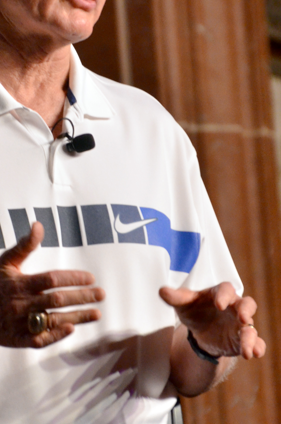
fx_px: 9773
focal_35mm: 831
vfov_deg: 2.5
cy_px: 189
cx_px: 57
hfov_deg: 1.6
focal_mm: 240
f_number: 5.6
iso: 2000
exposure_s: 1/250
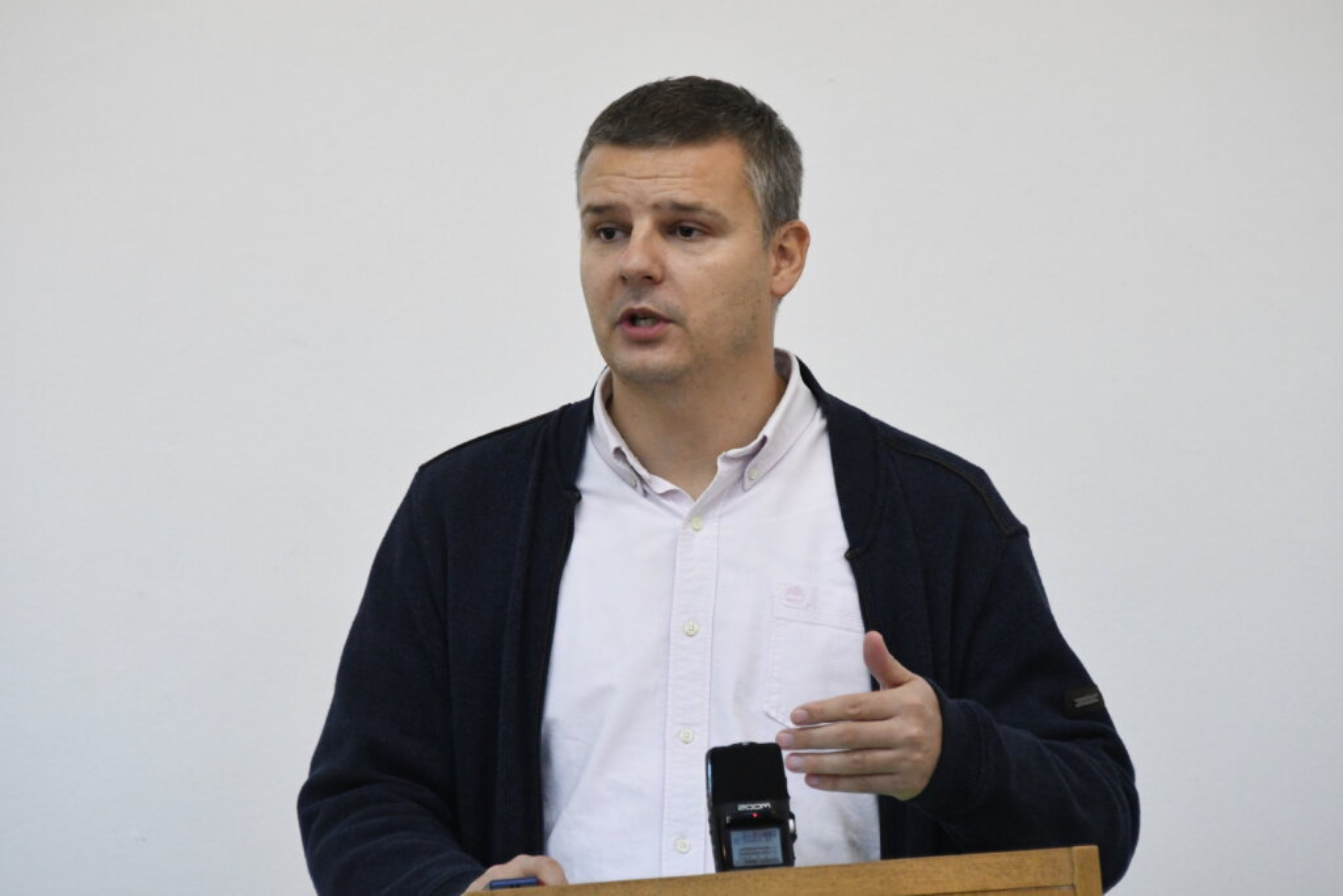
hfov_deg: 6.0
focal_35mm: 345
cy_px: 448
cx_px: 672
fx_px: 12871
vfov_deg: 4.0
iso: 4000
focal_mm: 230
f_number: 5.6
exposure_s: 1/320
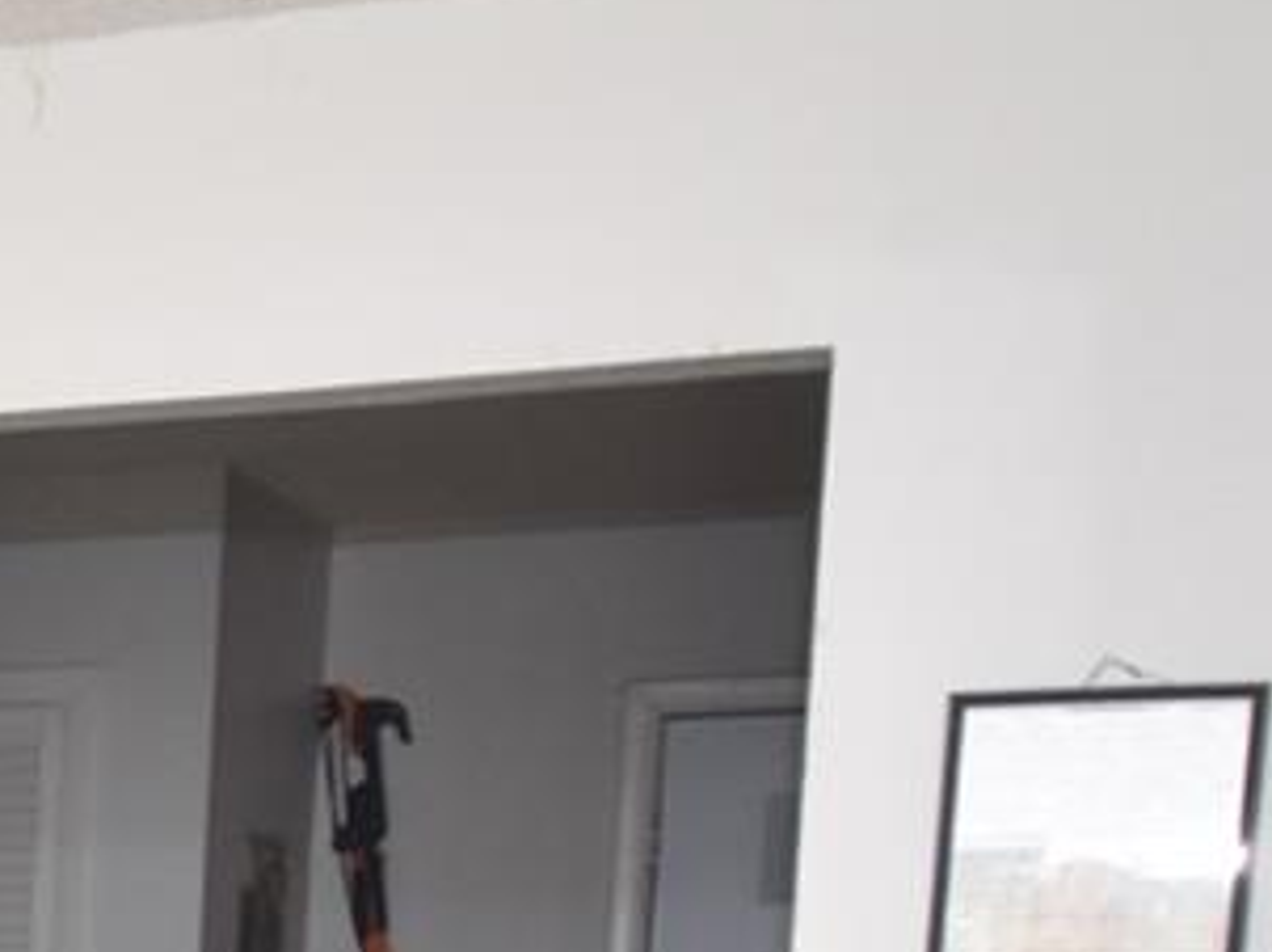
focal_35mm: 107
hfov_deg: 14.0
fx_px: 3929
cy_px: 1609
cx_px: -1588
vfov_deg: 12.8
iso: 320
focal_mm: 14
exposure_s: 1/60
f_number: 4
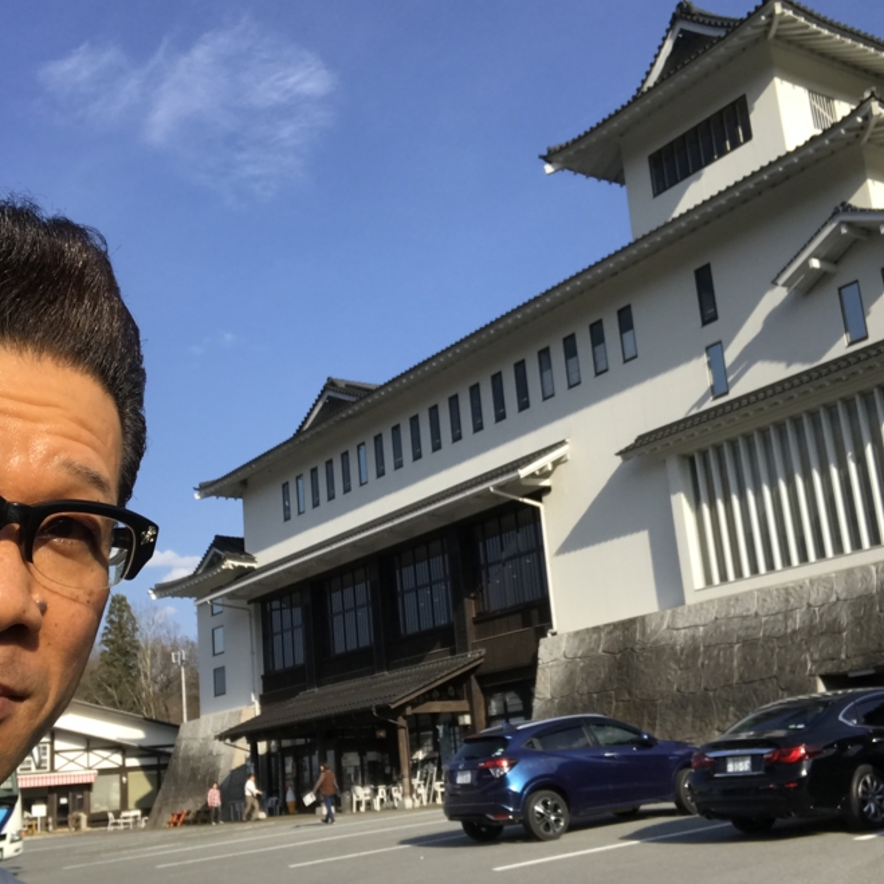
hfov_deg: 38.3
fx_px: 1271
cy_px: 457
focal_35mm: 44
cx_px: 377
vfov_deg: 38.3
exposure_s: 1/1053
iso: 25
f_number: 2.2
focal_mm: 2.87
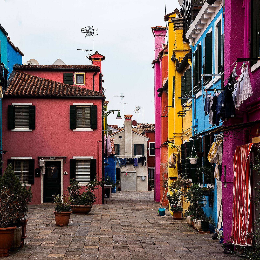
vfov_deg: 20.9
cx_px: 106
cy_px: 130
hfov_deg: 20.9
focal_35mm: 83
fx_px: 705
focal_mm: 65
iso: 400
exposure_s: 1/250
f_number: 10
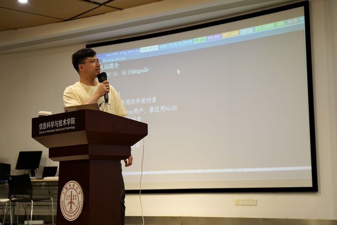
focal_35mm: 60
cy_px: 112
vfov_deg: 22.6
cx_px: 168
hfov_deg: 33.4
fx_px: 562
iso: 1250
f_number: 4
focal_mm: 60
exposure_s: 1/60
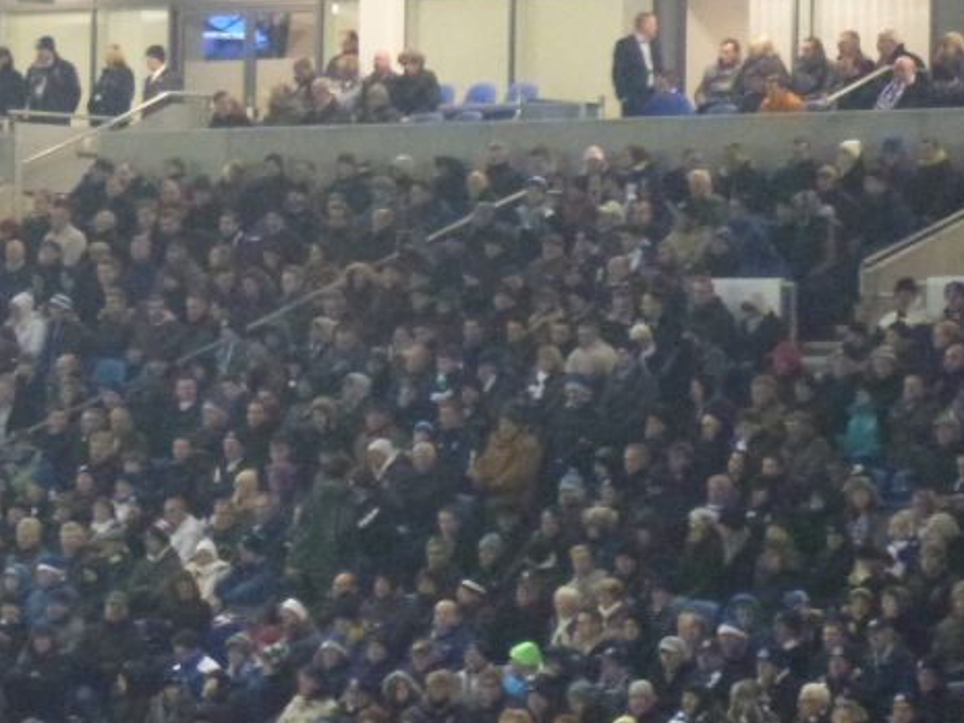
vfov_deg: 4.8
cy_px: 180
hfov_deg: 6.3
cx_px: 15
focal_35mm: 312
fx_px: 8691
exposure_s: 1/15
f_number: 5.1
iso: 800
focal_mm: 21.7
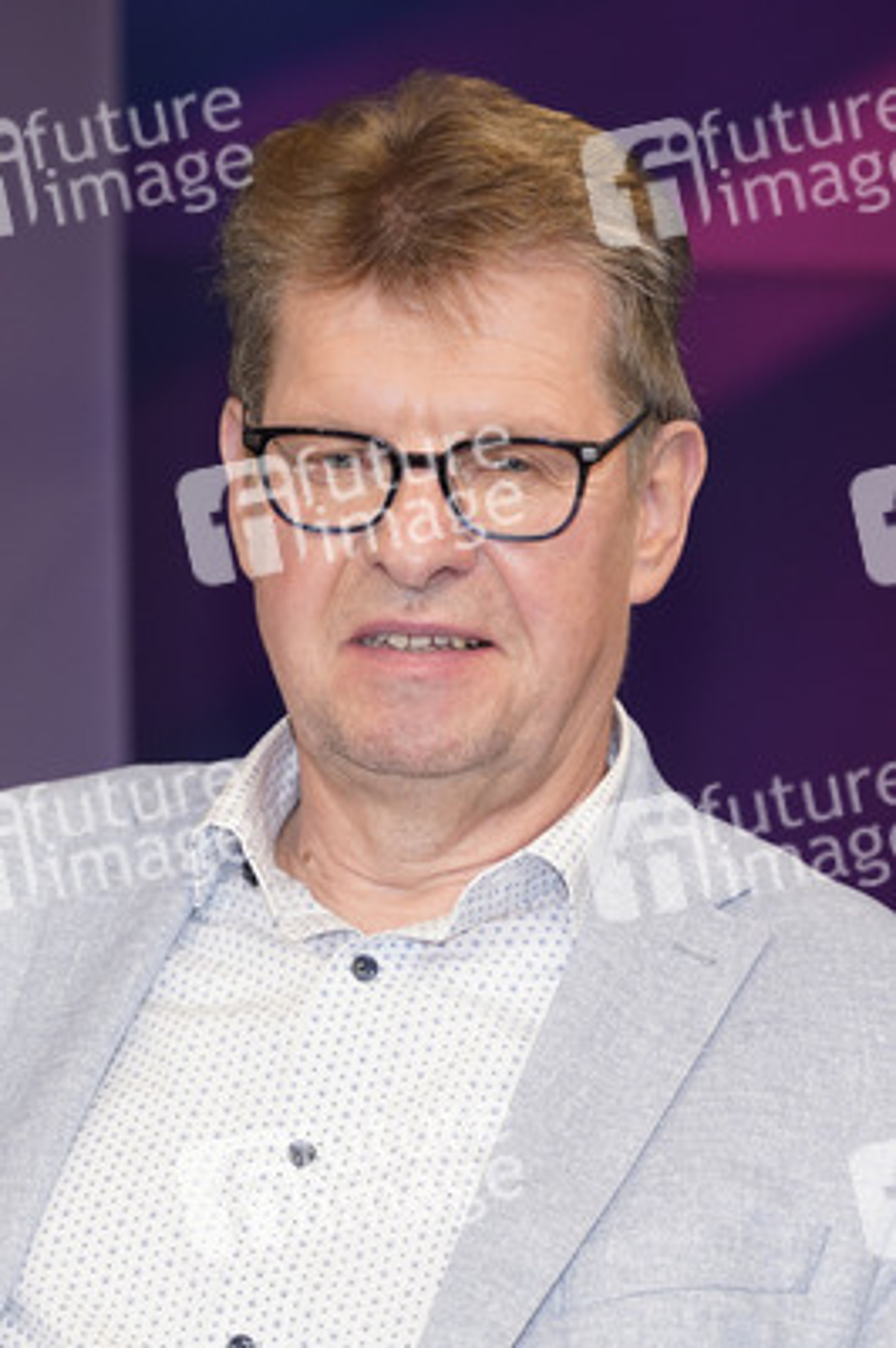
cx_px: 448
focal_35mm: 80
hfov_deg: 17.0
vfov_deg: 25.4
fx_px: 2992
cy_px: 674
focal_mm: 80
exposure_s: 1/160
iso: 2000
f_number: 5.6
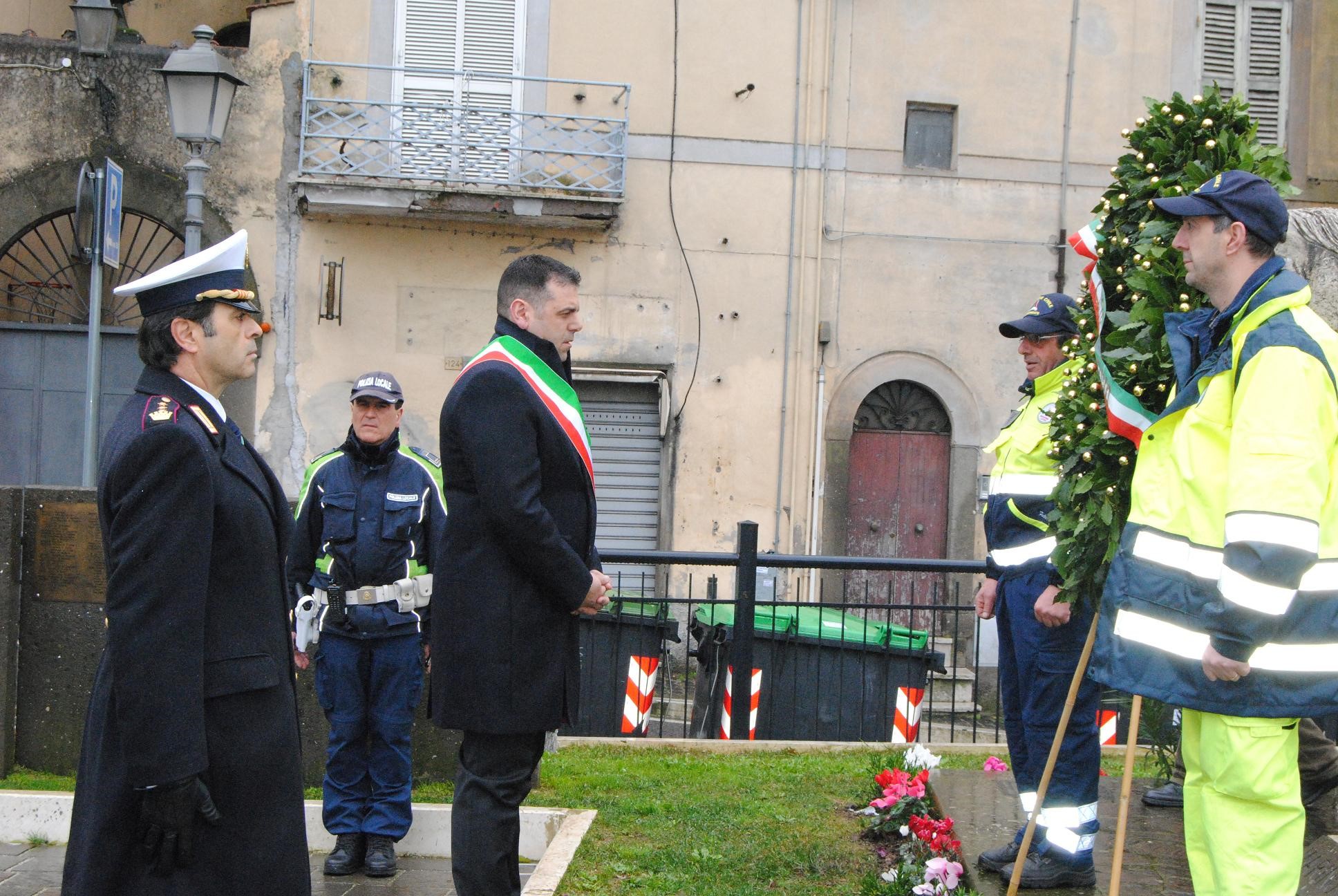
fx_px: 2121
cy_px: 448
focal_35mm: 57
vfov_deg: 23.8
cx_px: 669
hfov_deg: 35.0
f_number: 13
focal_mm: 38
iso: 1600
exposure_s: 1/200
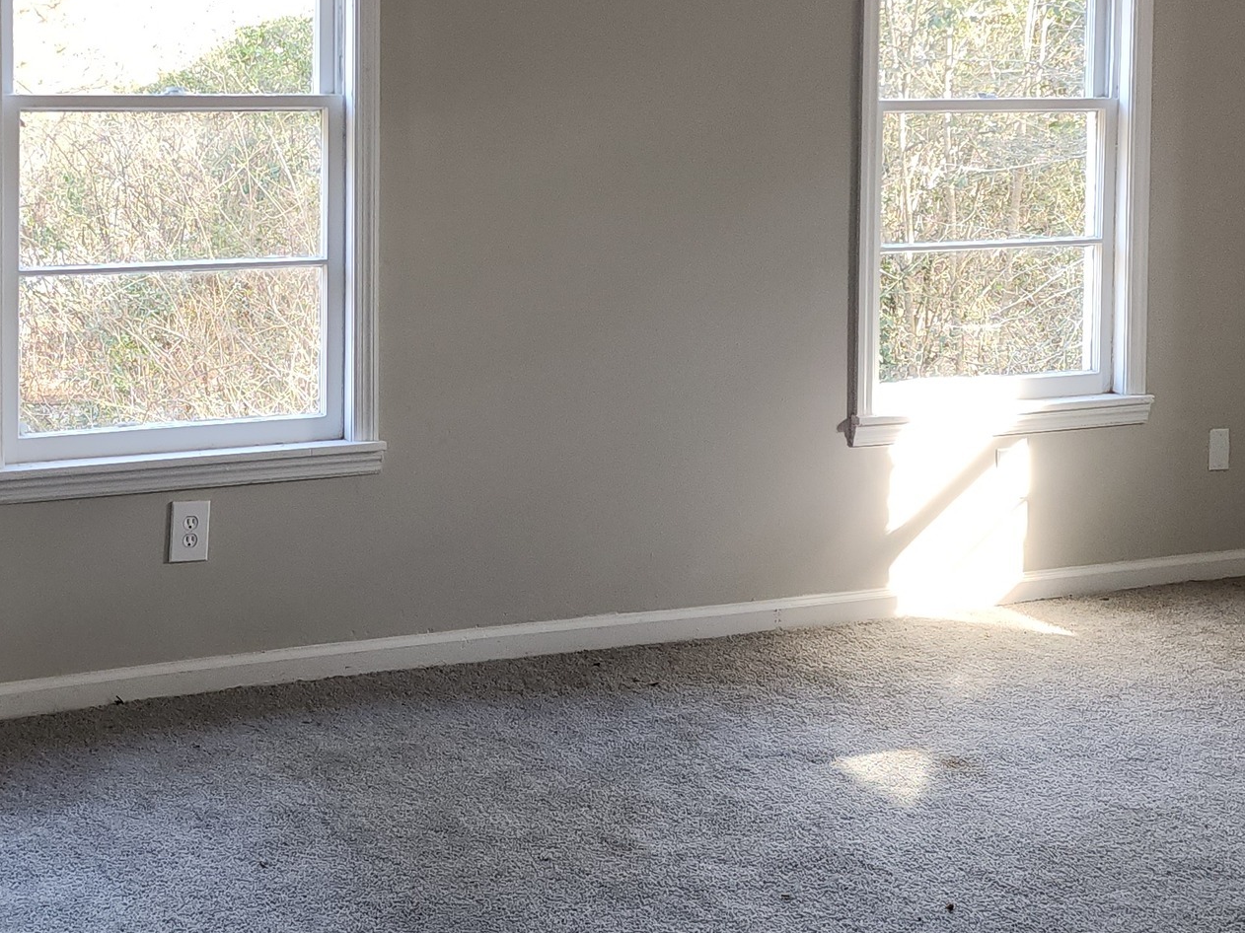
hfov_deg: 33.9
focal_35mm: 56
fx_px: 2014
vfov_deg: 25.6
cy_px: 163
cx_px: 362
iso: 80
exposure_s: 1/60
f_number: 1.8
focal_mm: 6.4
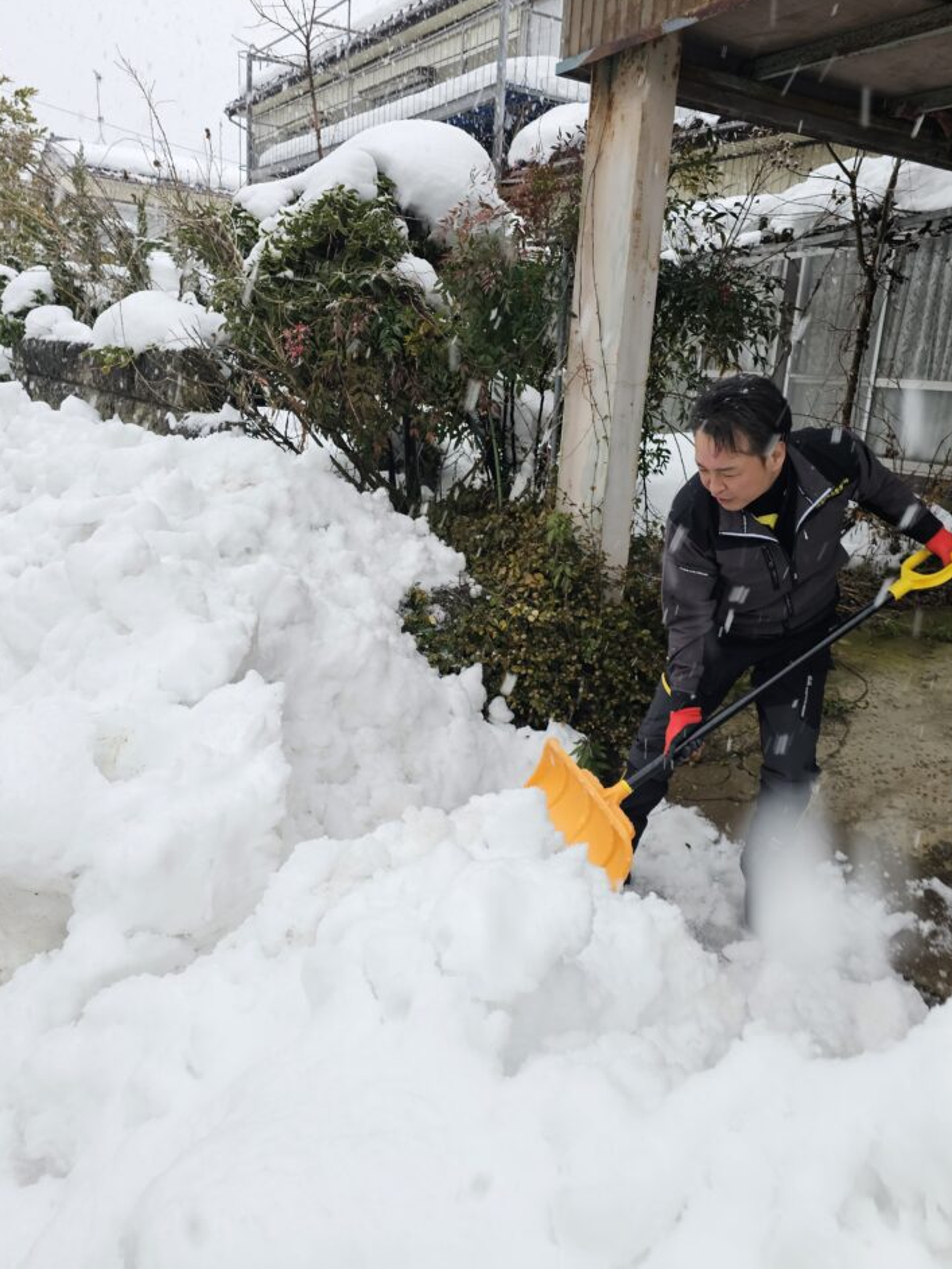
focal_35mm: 25
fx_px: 916
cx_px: 490
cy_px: 594
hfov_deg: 54.9
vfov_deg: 69.3
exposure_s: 1/100
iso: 32
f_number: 1.7
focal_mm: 6.3
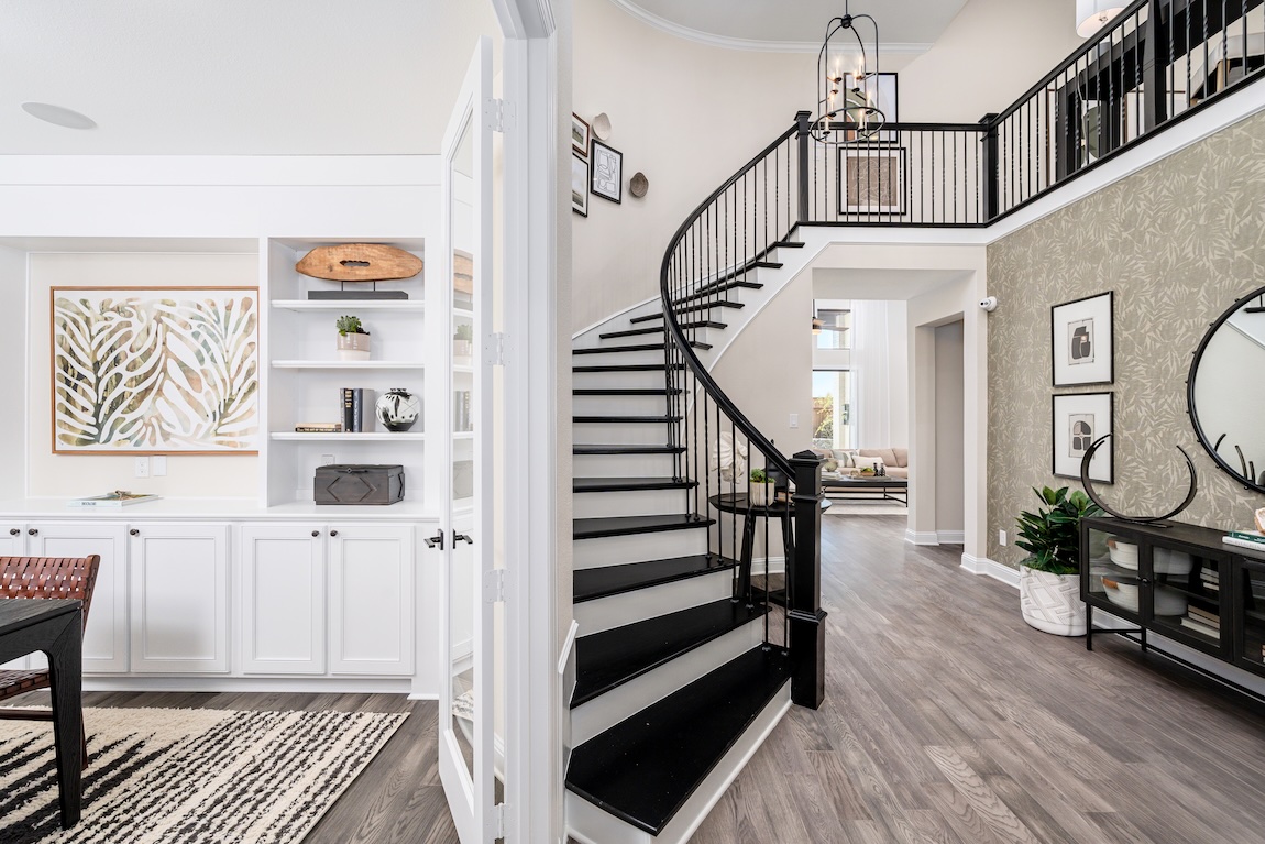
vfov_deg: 73.8
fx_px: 562
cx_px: 632
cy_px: 422
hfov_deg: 96.7
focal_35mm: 16
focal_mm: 16
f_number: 9
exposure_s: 1/250
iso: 250
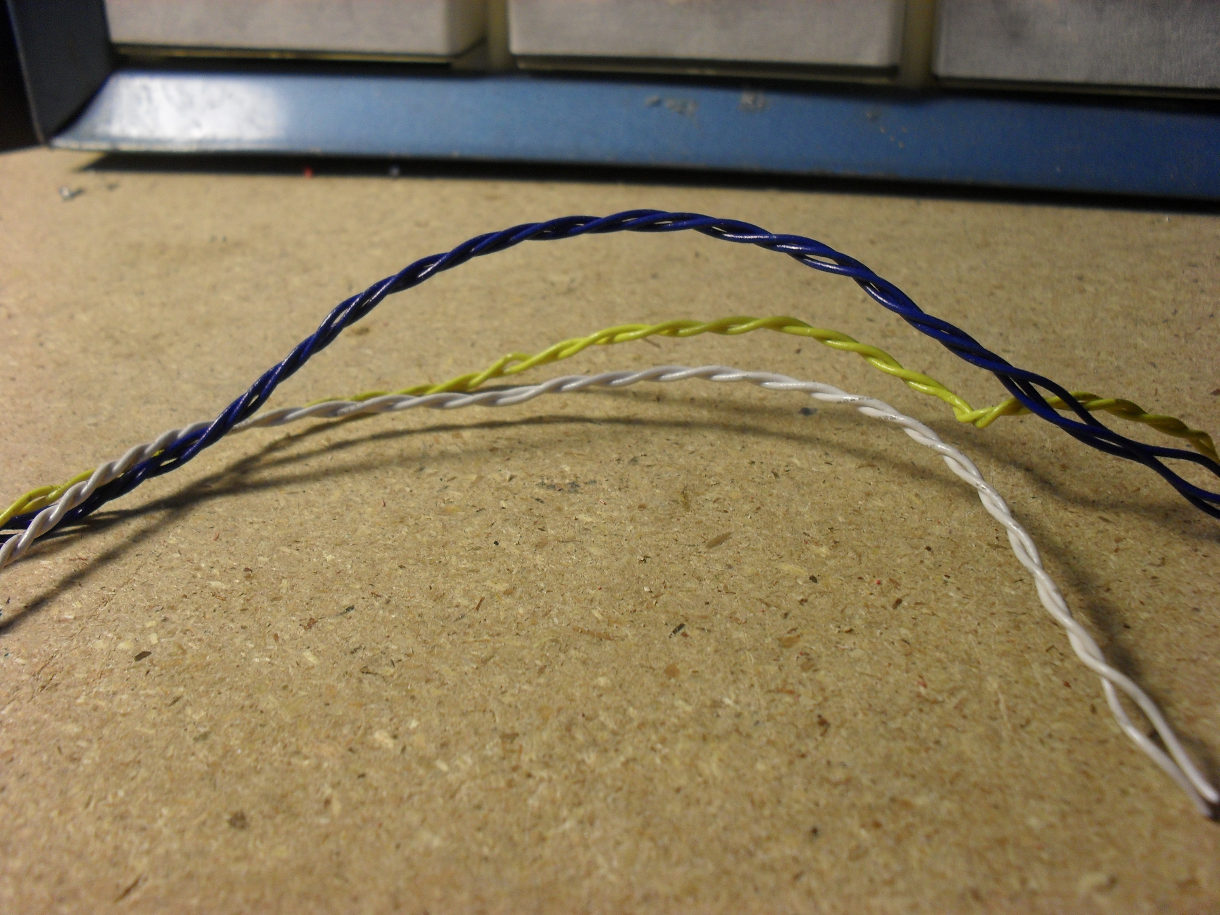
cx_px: 610
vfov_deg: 40.7
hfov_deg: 52.6
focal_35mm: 35
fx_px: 1234
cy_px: 458
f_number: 3.2
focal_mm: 6.3
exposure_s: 1/45
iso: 100
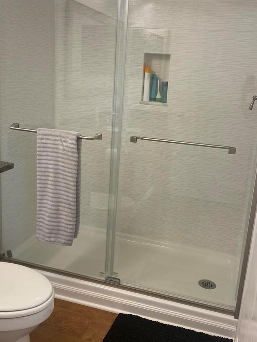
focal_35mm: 37
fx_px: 366
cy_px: 168
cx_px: 128
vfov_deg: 50.1
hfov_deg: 38.7
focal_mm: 4.25
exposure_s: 1/60
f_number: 1.8
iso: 64
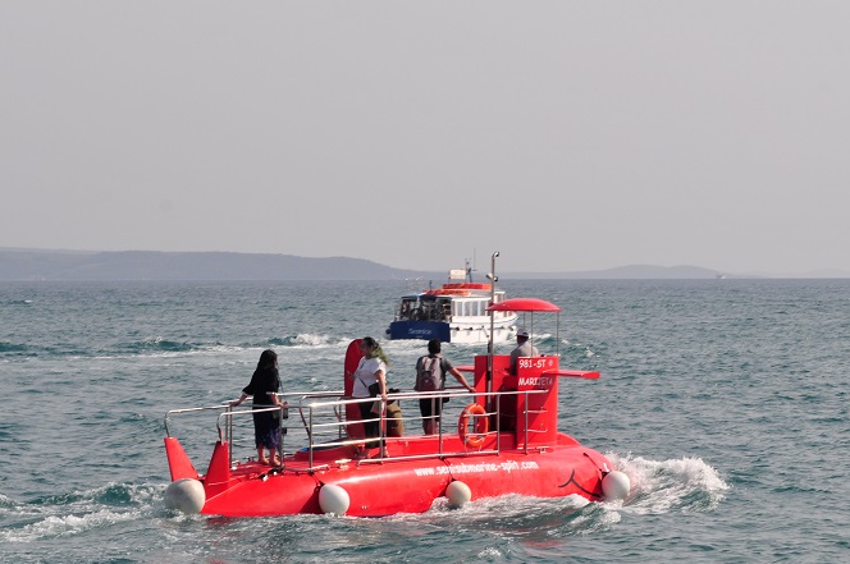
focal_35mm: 158
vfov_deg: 8.7
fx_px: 3726
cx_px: 514
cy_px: 332
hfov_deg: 13.0
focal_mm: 70
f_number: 10
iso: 250
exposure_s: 1/400
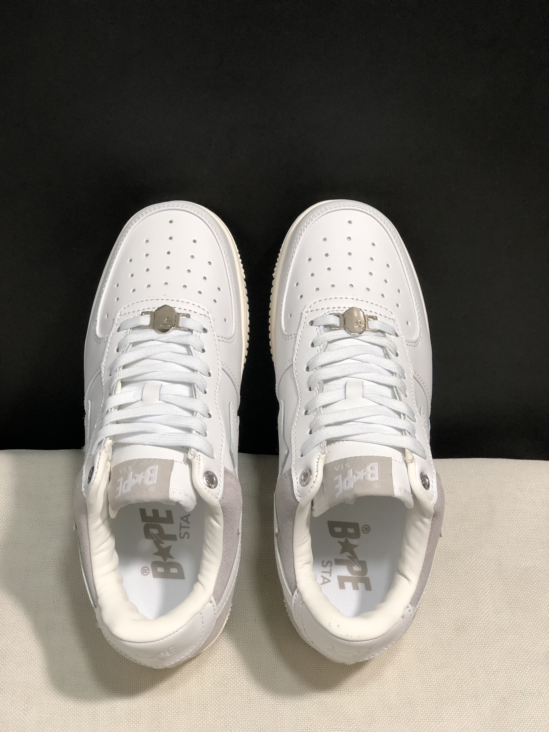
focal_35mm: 57
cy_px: 366
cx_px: 274
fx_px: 1205
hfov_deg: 25.7
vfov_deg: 33.8
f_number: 2.8
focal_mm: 6.6
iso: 80
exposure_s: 1/30
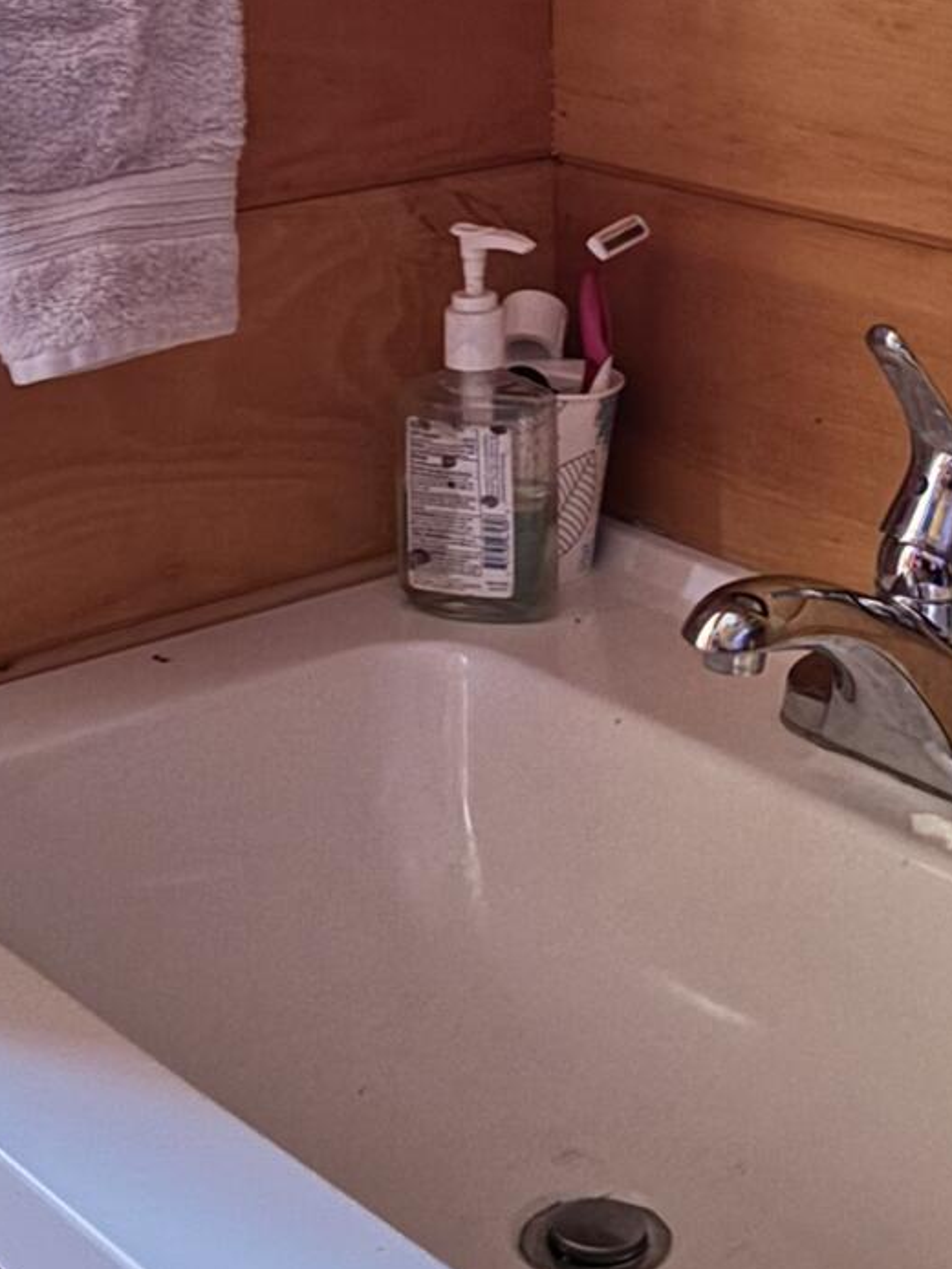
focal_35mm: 75
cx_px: 621
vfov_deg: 25.3
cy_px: 152
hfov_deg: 19.6
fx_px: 2749
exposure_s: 1/9
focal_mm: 5.96
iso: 800
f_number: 1.6
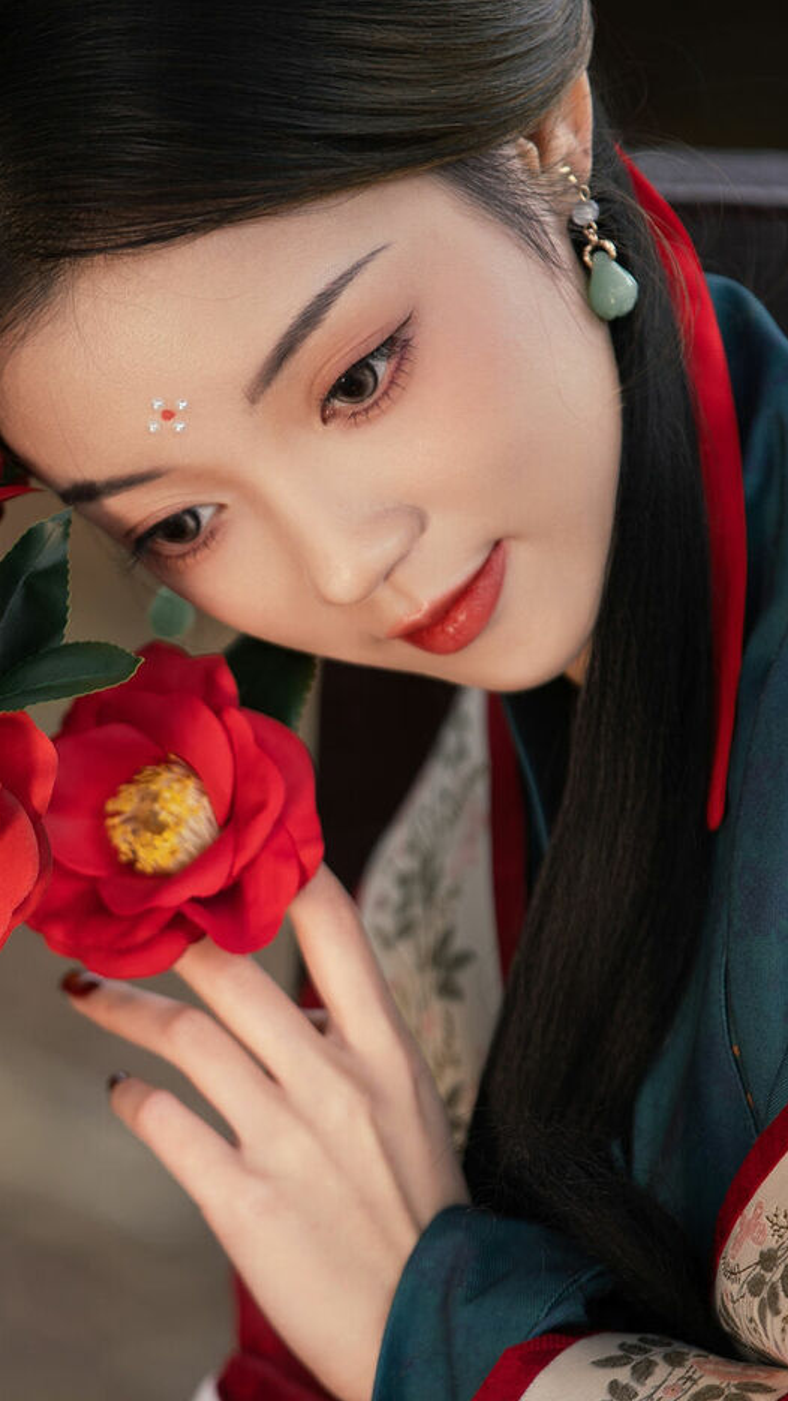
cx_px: 127
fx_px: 13111
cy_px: 771
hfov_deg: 3.4
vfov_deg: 6.1
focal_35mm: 353
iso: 160
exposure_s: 1/200
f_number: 2.8
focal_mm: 200
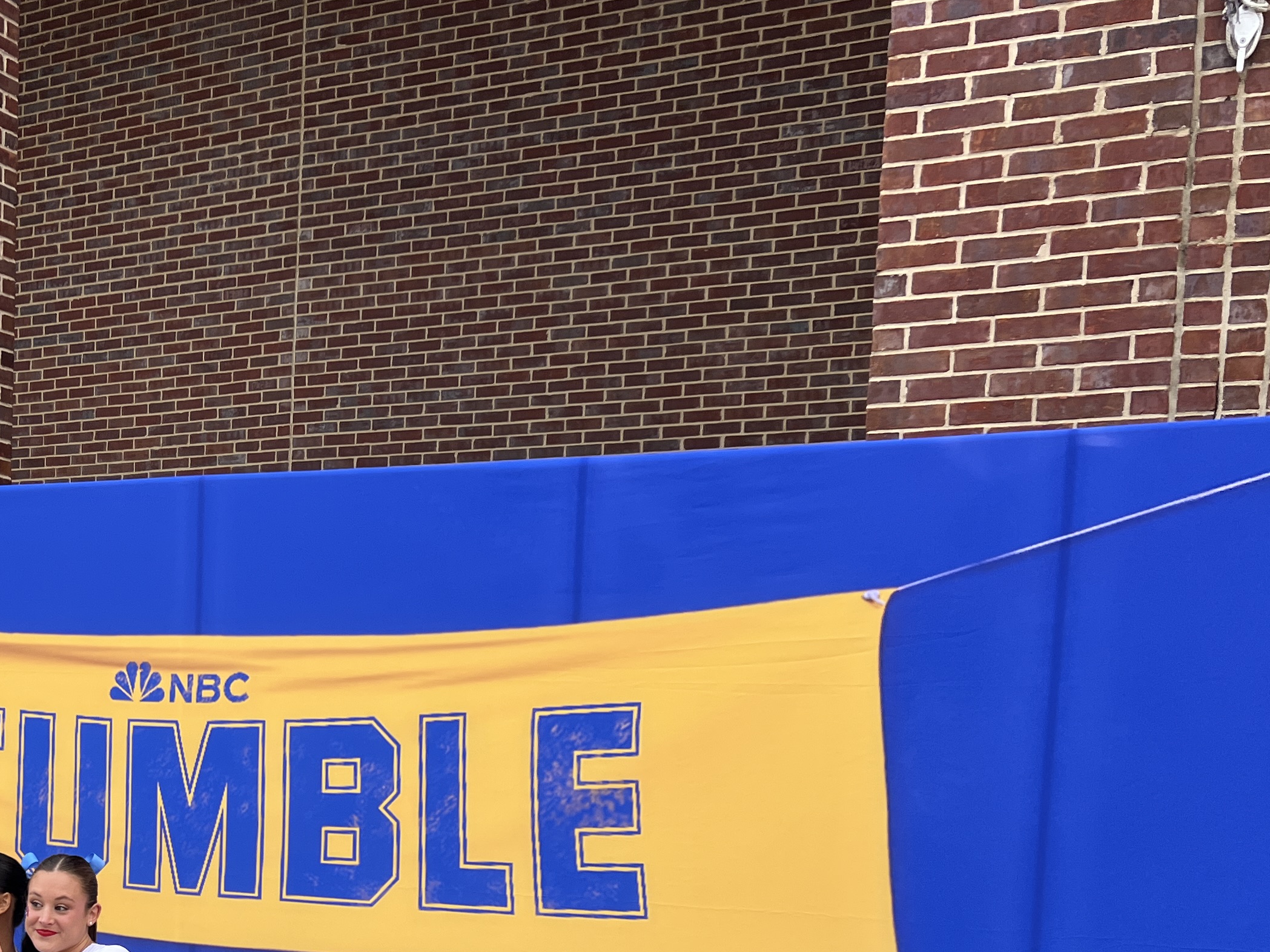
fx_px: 1834
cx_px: 218
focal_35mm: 50
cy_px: 904
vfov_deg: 27.7
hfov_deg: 36.6
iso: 50
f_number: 1.5
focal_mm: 5.7
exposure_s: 1/743
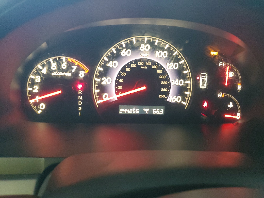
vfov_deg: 53.1
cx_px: 132
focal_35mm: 26
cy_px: 99
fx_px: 198
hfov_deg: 67.3
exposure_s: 1/15
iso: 375
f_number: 1.5
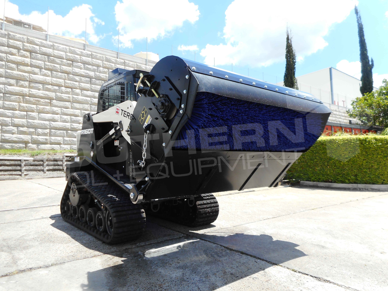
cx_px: 194
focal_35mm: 25
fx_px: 280
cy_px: 146
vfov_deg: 54.9
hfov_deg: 69.4
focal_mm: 4.5
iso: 80
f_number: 3.7
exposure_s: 1/320
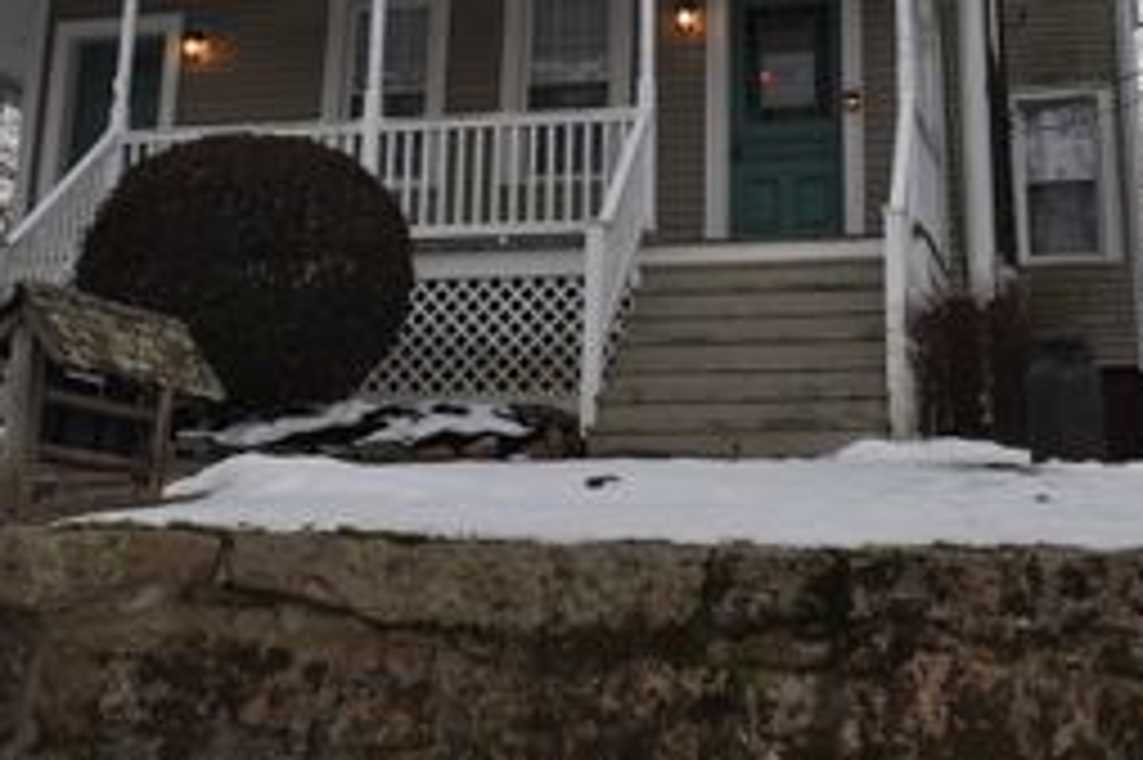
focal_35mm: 59
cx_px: 680
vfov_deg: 22.2
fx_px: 1872
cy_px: 27
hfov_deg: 33.9
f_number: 6.3
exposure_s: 1/200
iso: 200
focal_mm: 20
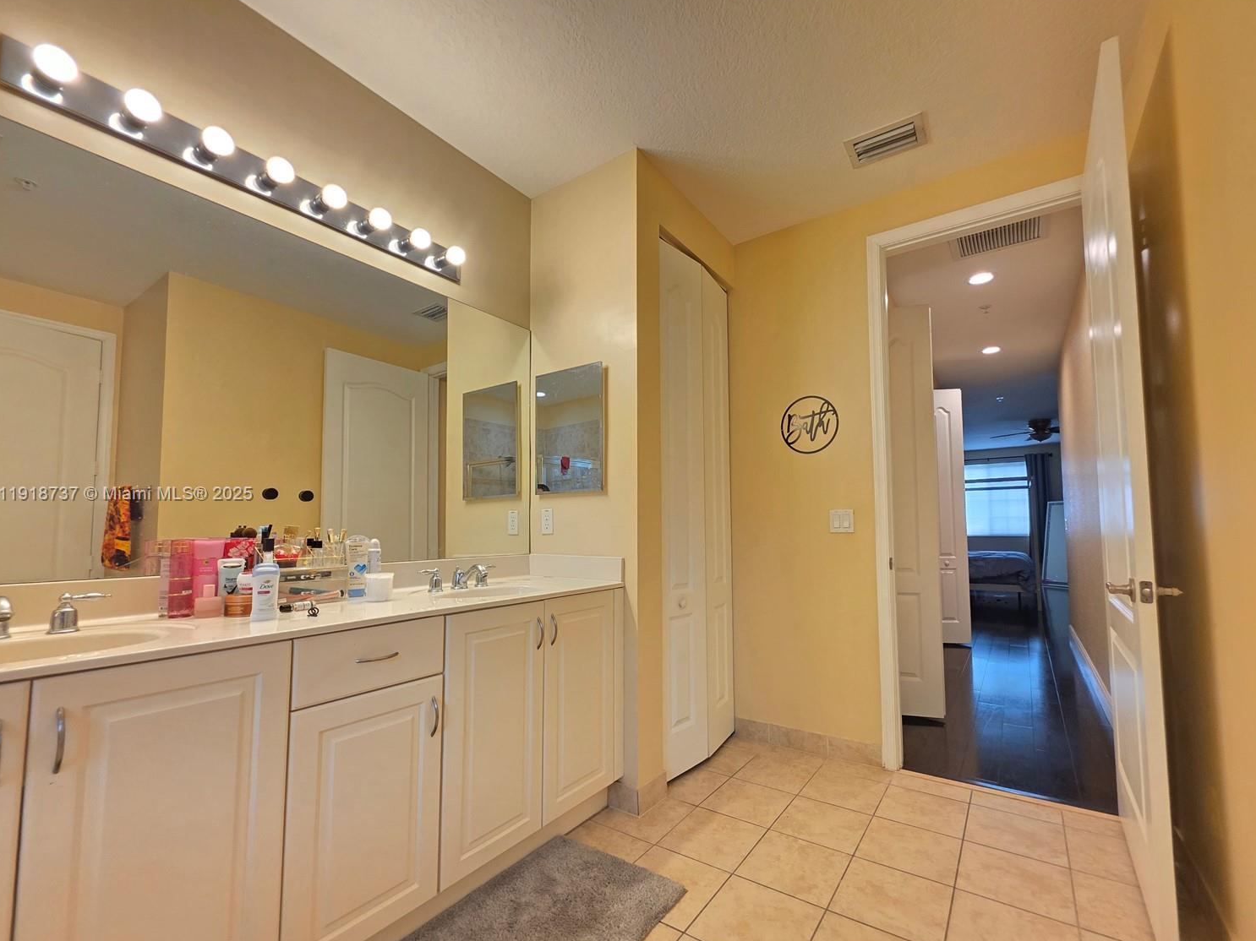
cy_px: 495
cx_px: 658
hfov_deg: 102.0
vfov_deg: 85.6
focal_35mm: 14
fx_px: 508
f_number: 1.9
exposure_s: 1/60
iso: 250
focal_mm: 2.2
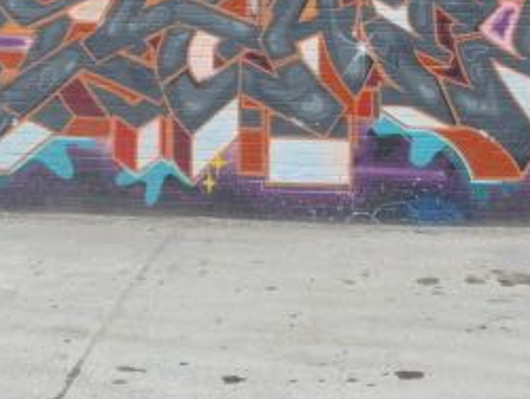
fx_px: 1349
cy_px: 99
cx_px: 320
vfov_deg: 16.7
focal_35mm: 88
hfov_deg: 22.2
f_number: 2.8
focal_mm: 9
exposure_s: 1/1600
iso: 80
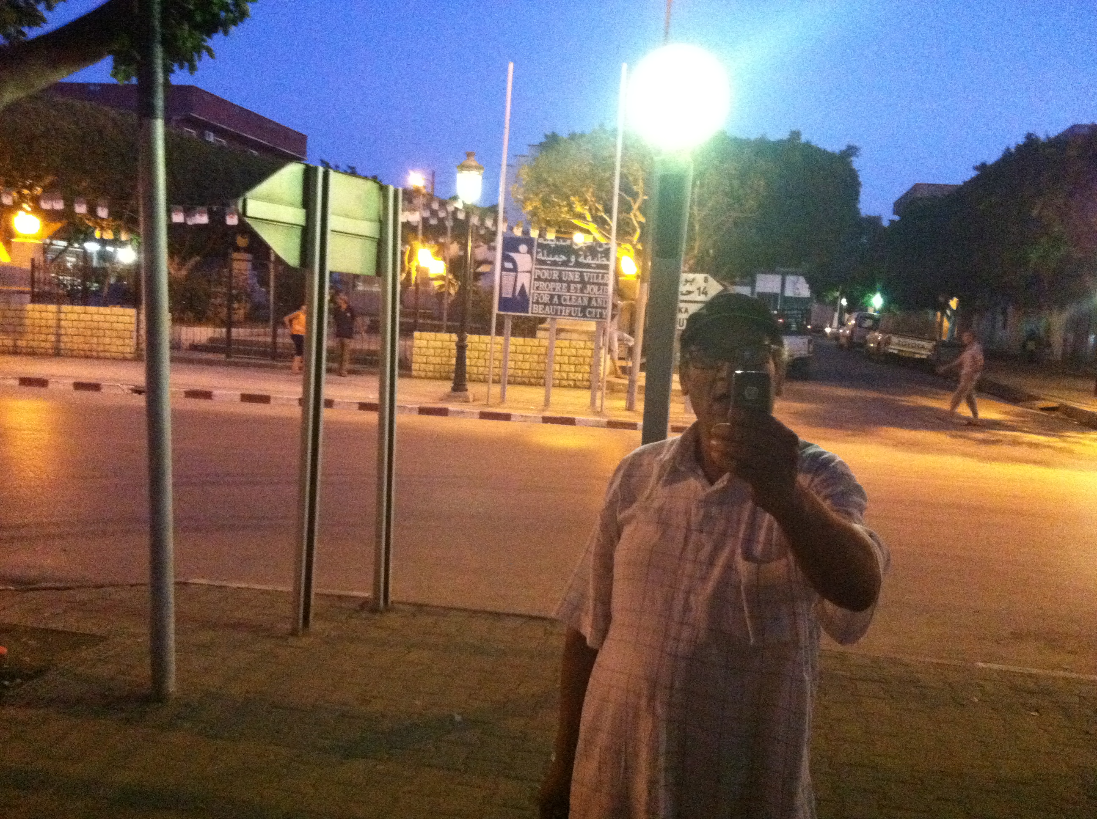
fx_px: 1108
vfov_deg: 40.6
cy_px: 410
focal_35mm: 35
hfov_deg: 52.7
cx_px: 548
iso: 1000
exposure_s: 1/15
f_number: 2.8
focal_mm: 3.85
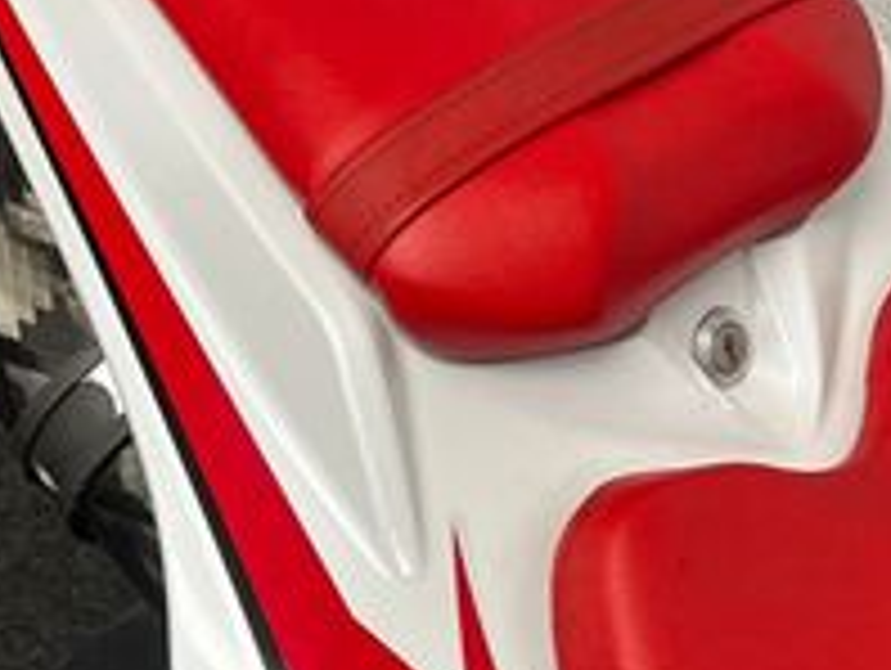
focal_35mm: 84
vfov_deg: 17.4
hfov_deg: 22.9
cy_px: 558
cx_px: 720
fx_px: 2165
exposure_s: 1/100
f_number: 1.6
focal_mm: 5.1
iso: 125
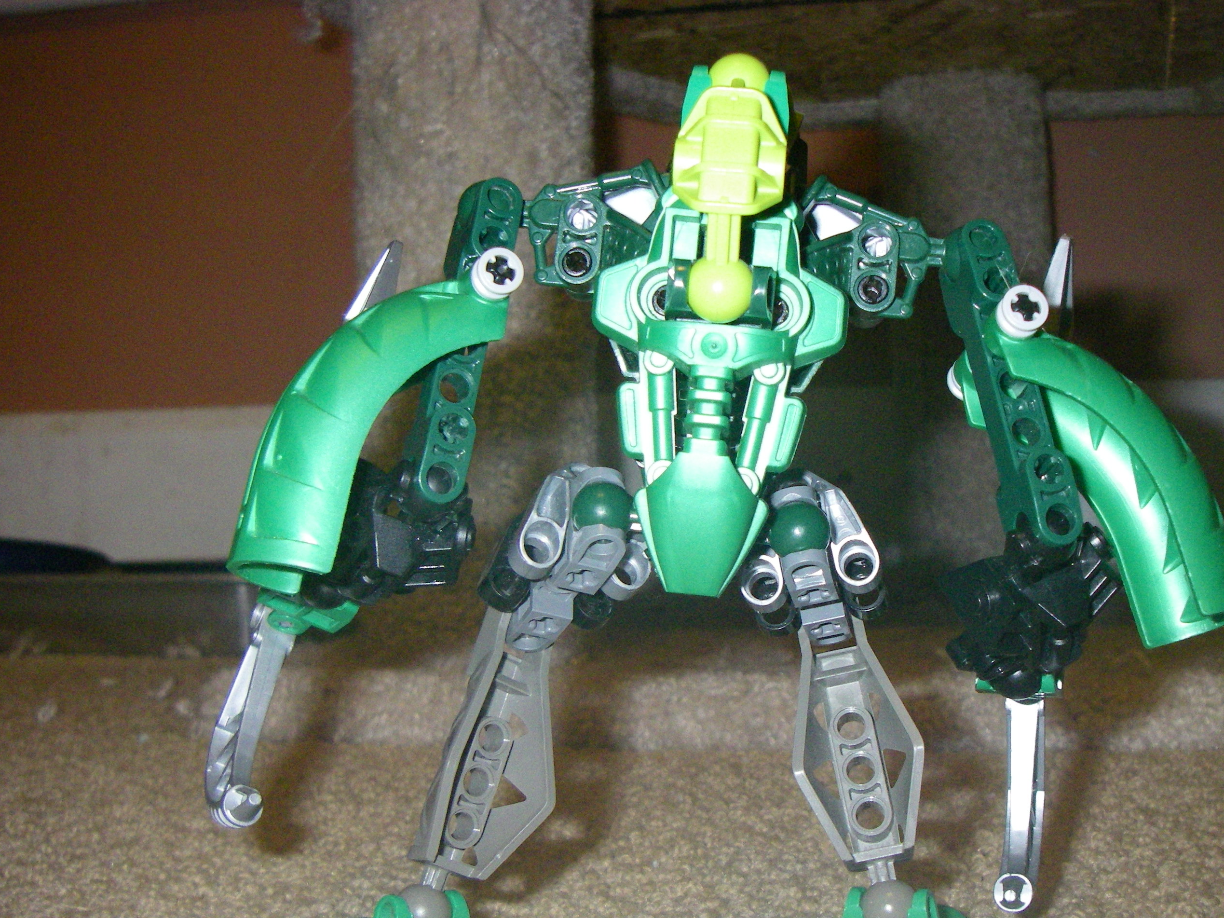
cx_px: 726
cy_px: 555
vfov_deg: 31.4
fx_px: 1626
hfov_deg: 41.1
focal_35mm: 46
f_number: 3.3
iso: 400
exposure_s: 1/50
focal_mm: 6.3
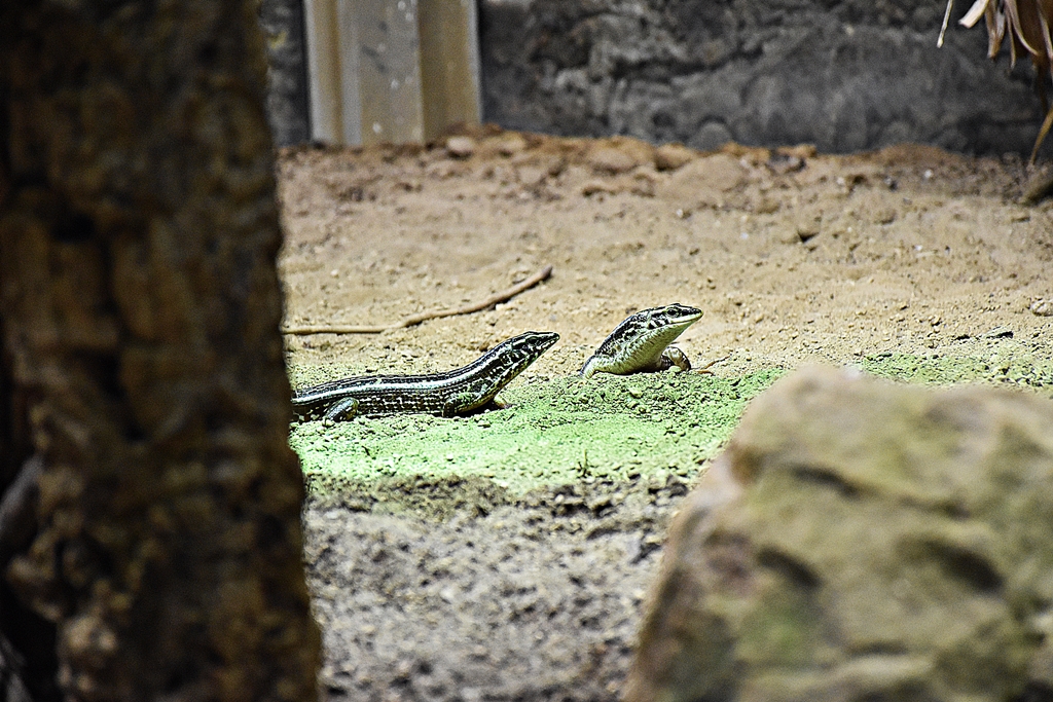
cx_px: 526
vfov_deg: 6.5
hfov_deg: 9.8
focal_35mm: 210
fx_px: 6143
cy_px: 351
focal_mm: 140
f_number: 5.6
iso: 2800
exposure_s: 1/500
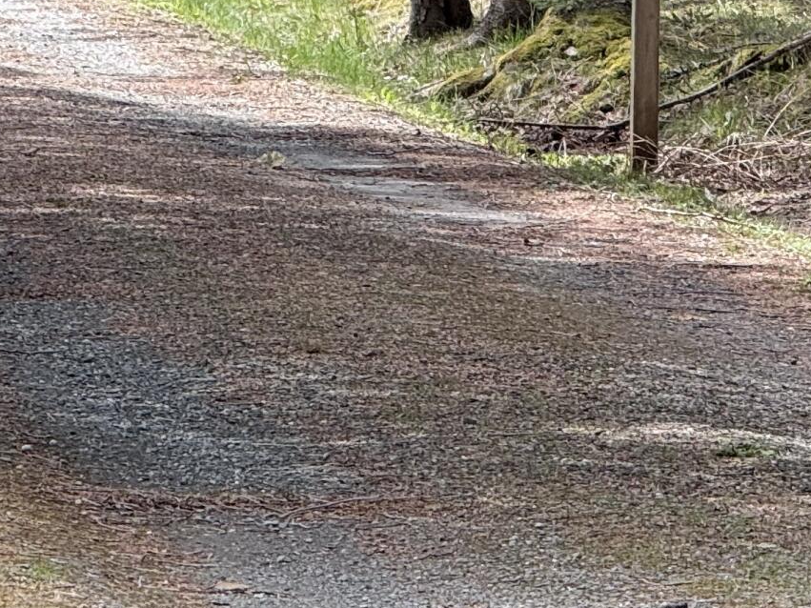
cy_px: -220
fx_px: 9909
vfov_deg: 3.5
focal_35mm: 423
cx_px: 606
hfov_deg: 4.7
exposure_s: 1/174
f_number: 2.8
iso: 50
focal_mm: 15.66
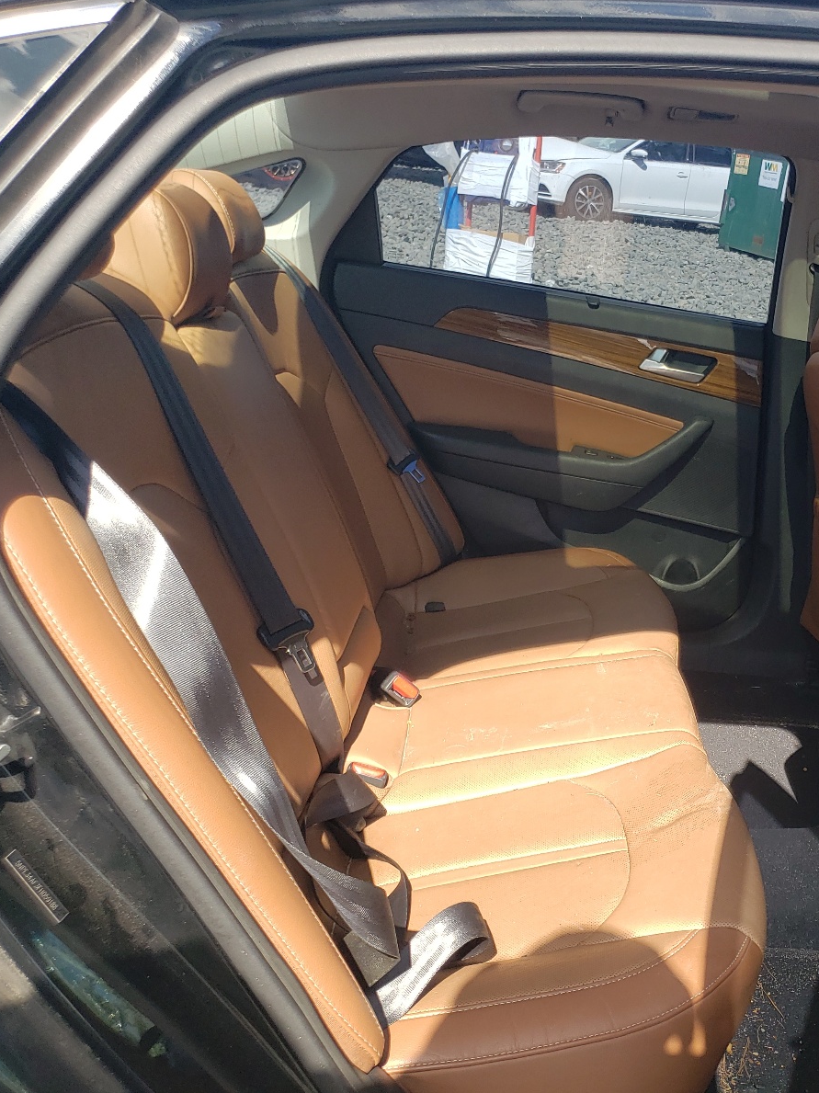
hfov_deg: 38.7
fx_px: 1105
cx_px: 688
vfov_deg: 52.6
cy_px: 543
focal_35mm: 35
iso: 50
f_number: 1.5
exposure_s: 1/1000
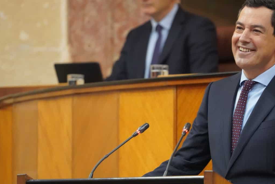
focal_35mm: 477
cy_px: 124
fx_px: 3646
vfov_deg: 2.9
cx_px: 170
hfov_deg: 4.3
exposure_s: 1/320
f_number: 5.6
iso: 12800
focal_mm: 300
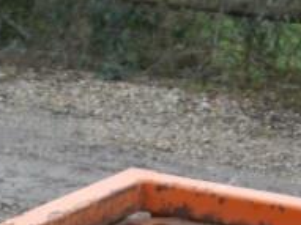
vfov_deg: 8.2
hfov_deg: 11.2
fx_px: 1495
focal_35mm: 172
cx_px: -99
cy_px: 466
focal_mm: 16
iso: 200
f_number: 3.8
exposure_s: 1/60
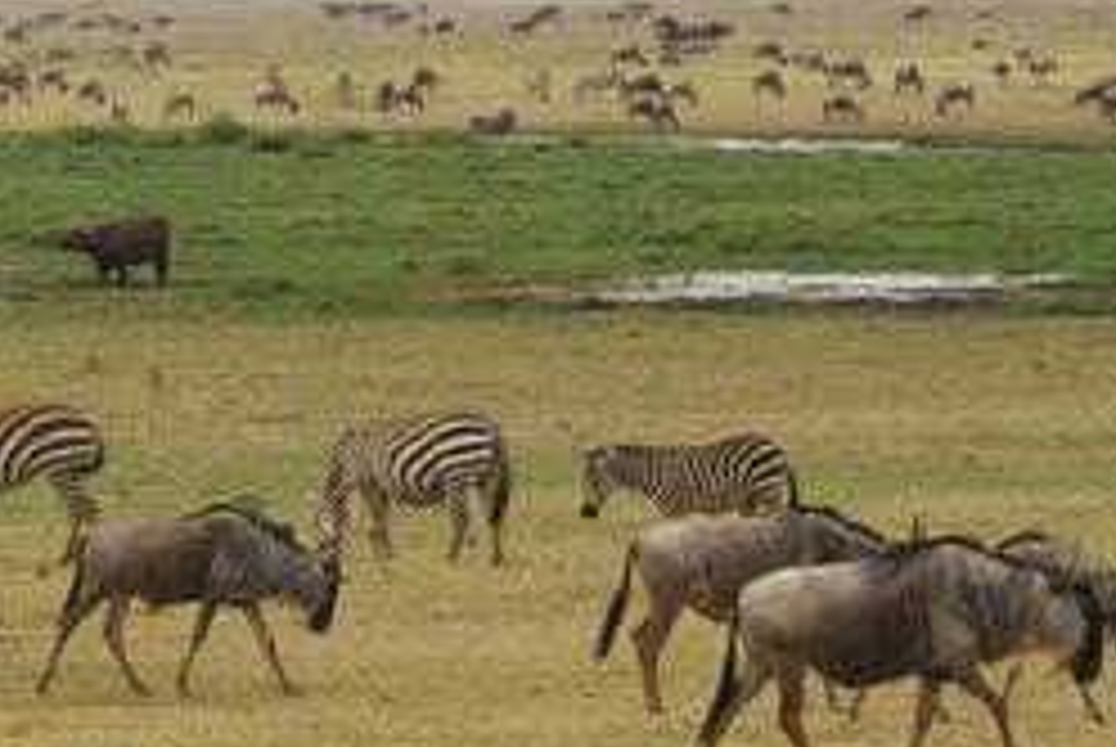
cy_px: 202
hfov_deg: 6.0
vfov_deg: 4.1
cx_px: -302
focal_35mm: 339
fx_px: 10521
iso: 100
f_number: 7.1
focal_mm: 80
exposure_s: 1/200
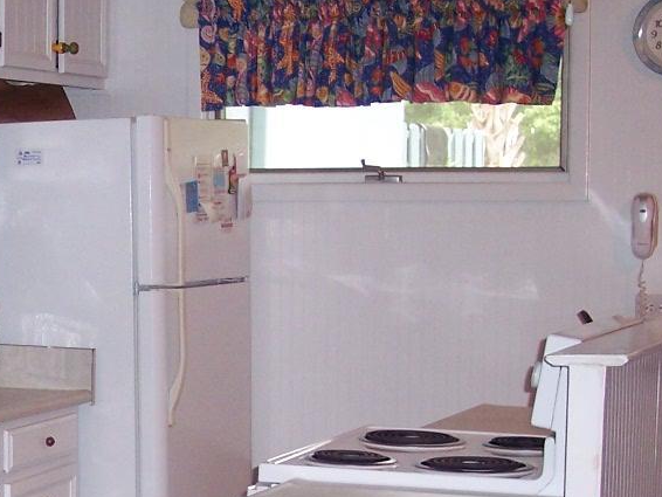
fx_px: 1971
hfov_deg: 18.3
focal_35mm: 103
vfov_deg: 14.3
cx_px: -76
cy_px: 429
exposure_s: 1/60
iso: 140
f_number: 2.8
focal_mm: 8
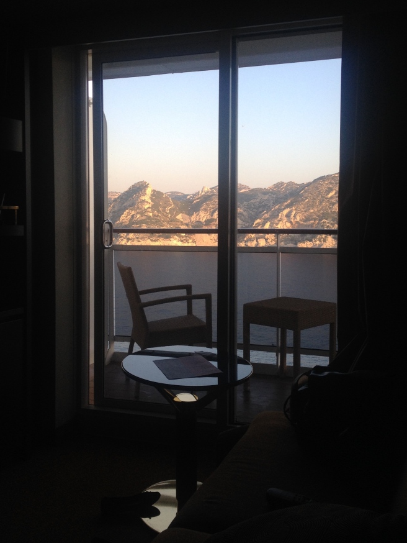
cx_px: 221
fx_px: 642
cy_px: 250
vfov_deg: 45.7
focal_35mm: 41
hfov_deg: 35.1
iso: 64
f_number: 2.4
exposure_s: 1/120
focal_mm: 4.28
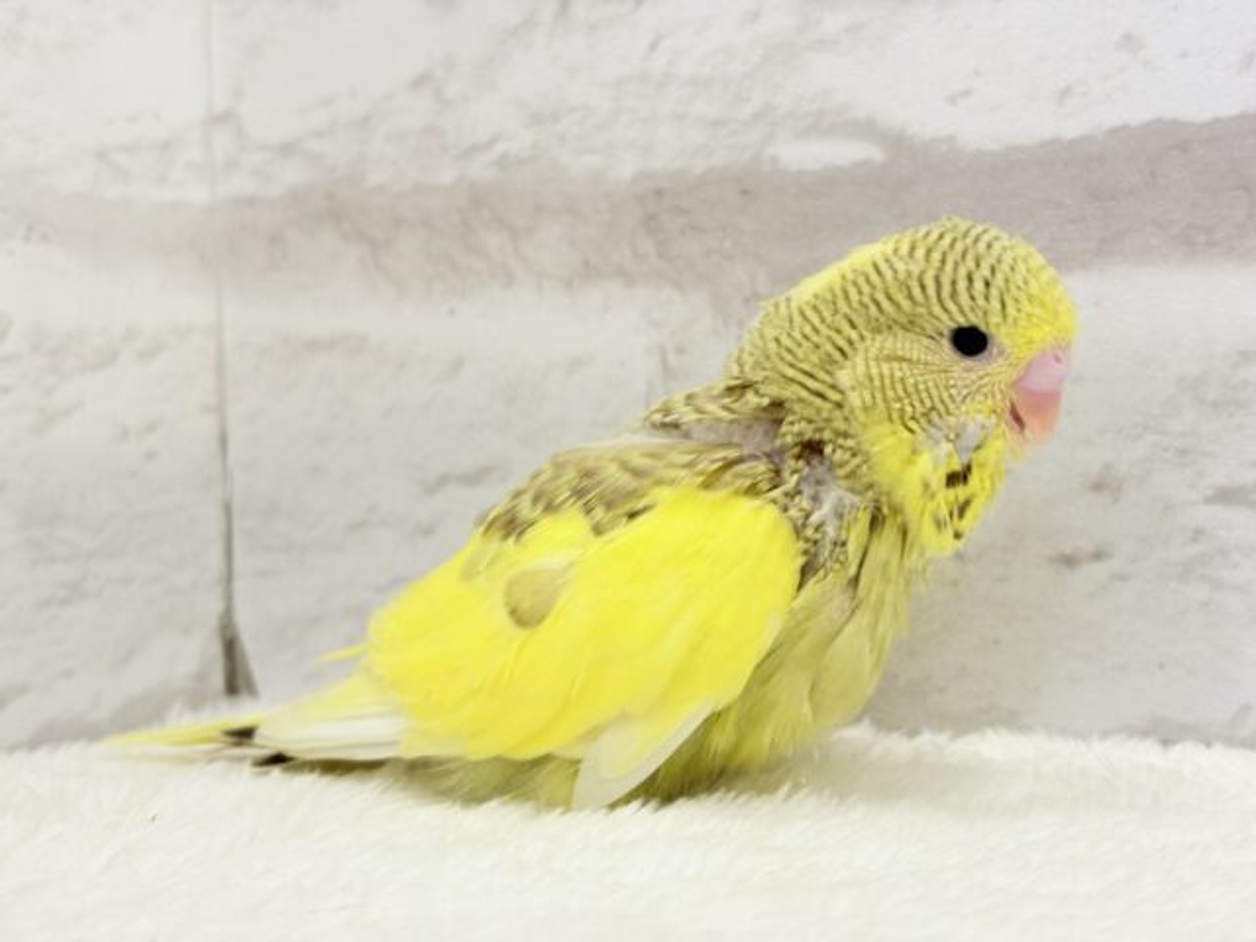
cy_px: 471
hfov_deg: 36.8
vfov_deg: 28.0
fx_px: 1887
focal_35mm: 52
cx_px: 628
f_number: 1.6
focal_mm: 5.96
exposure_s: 1/50
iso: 32
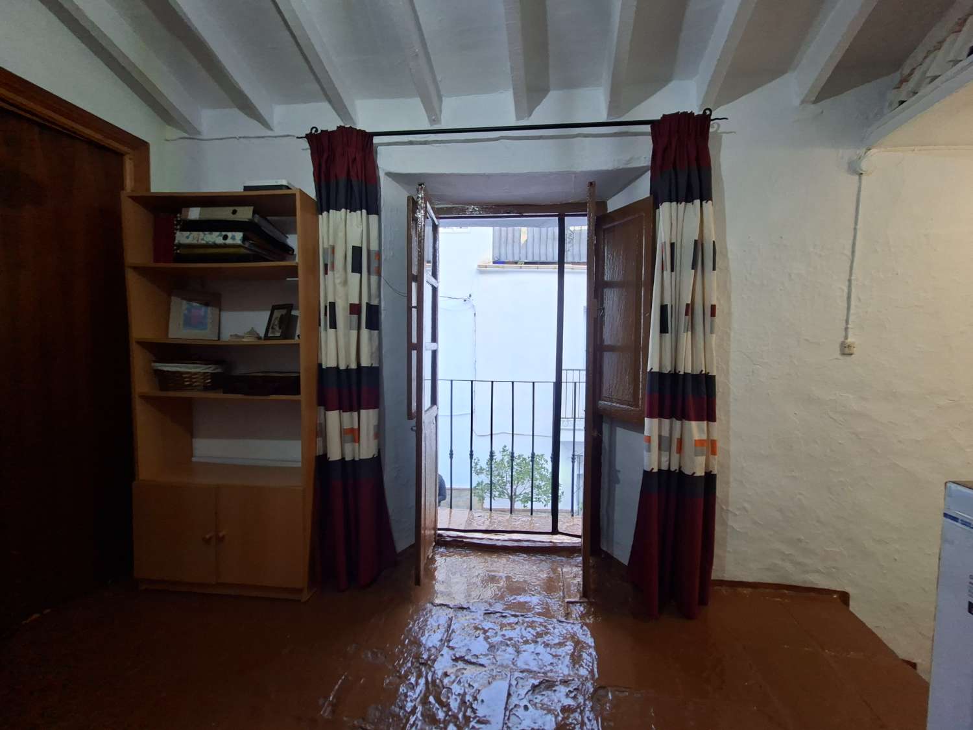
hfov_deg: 106.2
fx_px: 365
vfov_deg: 89.9
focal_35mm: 13
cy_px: 365
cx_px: 486
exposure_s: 1/50
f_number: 2.2
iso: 125
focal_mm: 1.74
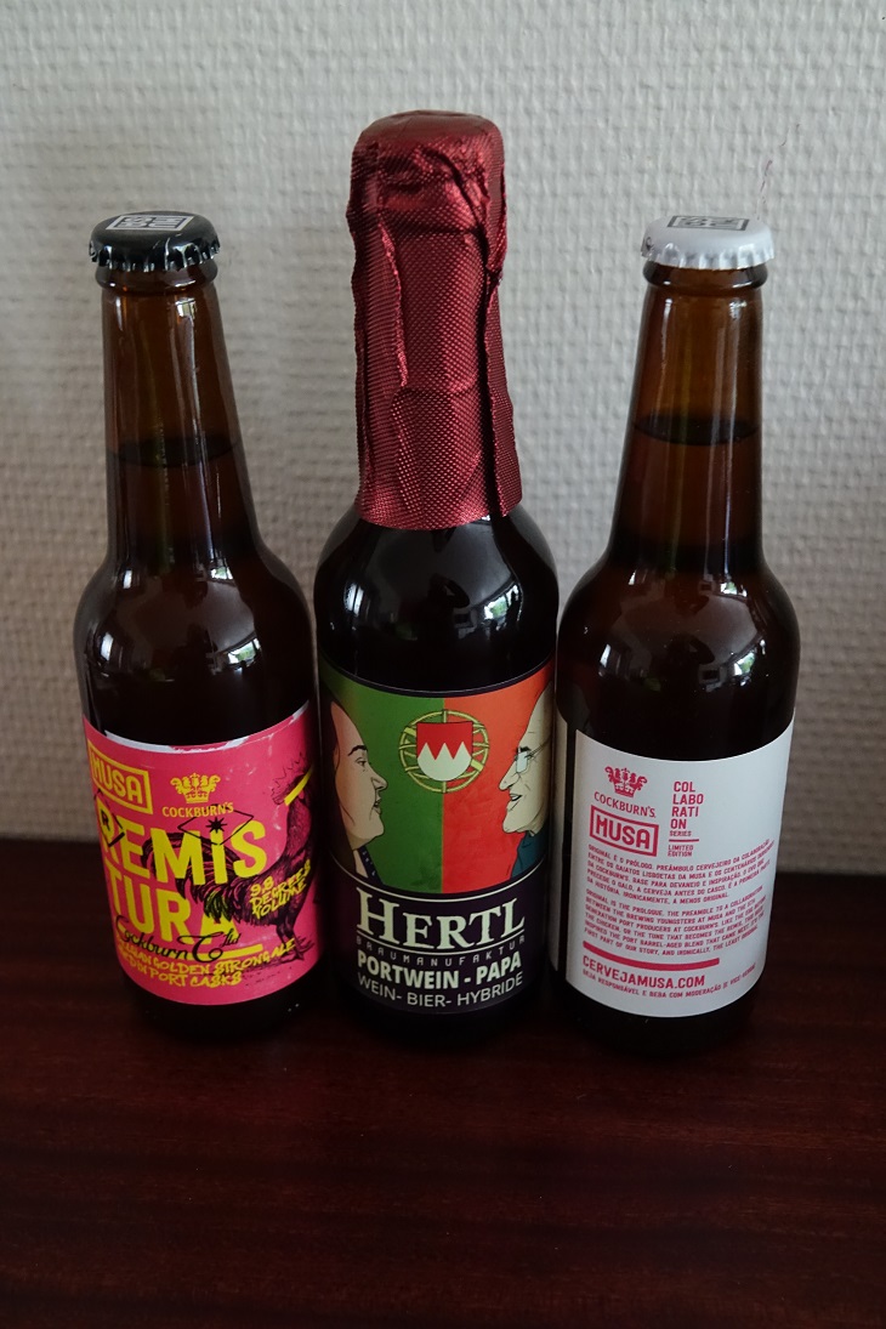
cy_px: 664
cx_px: 443
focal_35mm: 40
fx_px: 1477
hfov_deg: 33.4
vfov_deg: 48.5
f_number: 3.2
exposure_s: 1/8
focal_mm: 14.65
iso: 1600
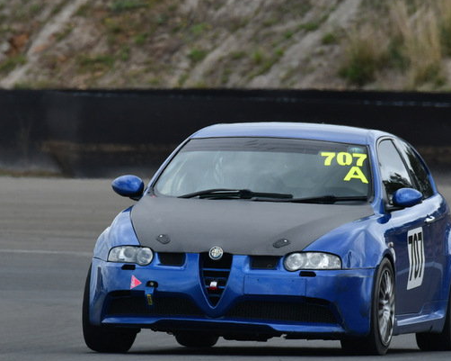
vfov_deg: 1.4
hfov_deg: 1.7
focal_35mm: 1123
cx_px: 230
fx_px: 14981
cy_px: 179
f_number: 10
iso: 500
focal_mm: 500
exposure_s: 1/640
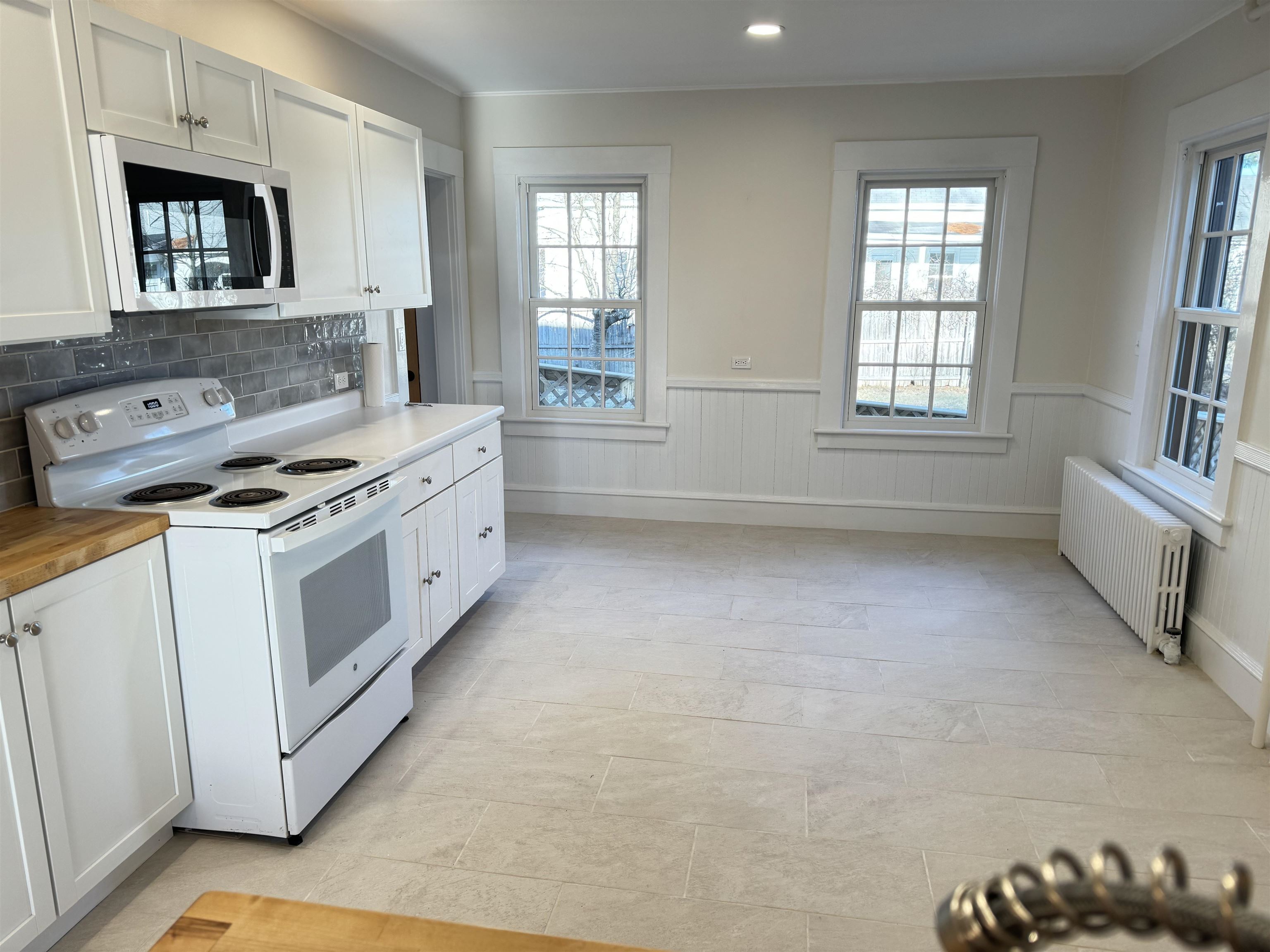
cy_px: 476
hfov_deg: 71.6
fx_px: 881
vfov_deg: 56.8
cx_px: 635
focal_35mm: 24
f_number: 1.78
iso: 160
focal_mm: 6.86
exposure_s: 1/120
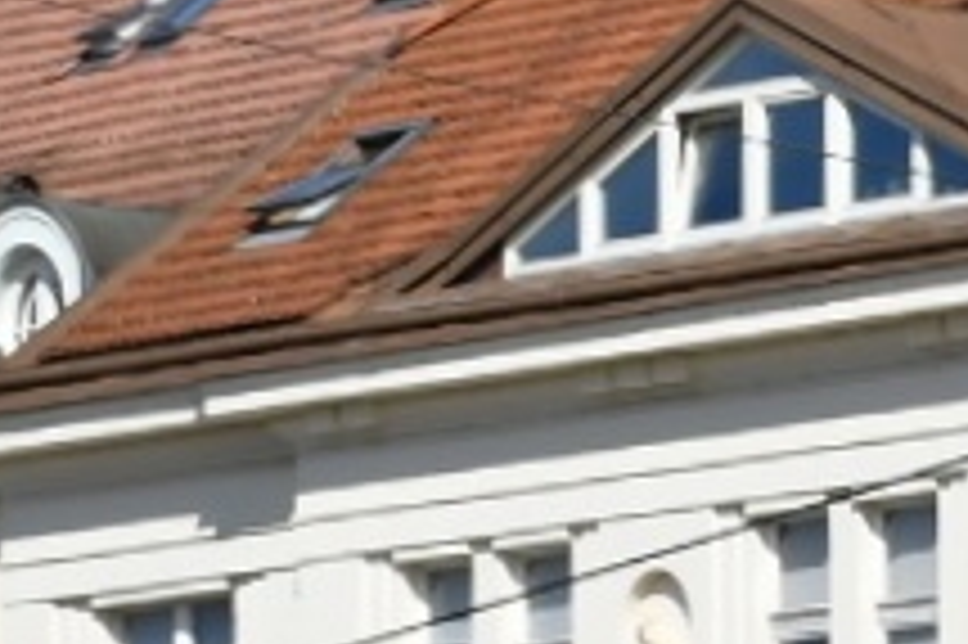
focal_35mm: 423
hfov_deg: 4.8
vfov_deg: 3.2
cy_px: 1473
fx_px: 11365
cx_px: 2280
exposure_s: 1/833
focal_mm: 42
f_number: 8
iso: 200
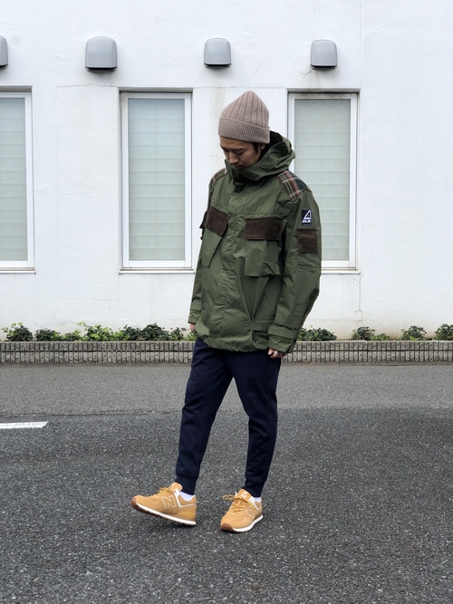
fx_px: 908
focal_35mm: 52
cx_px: 226
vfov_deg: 36.8
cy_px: 302
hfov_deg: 28.0
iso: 16
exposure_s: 1/432
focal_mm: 6
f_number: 2.4
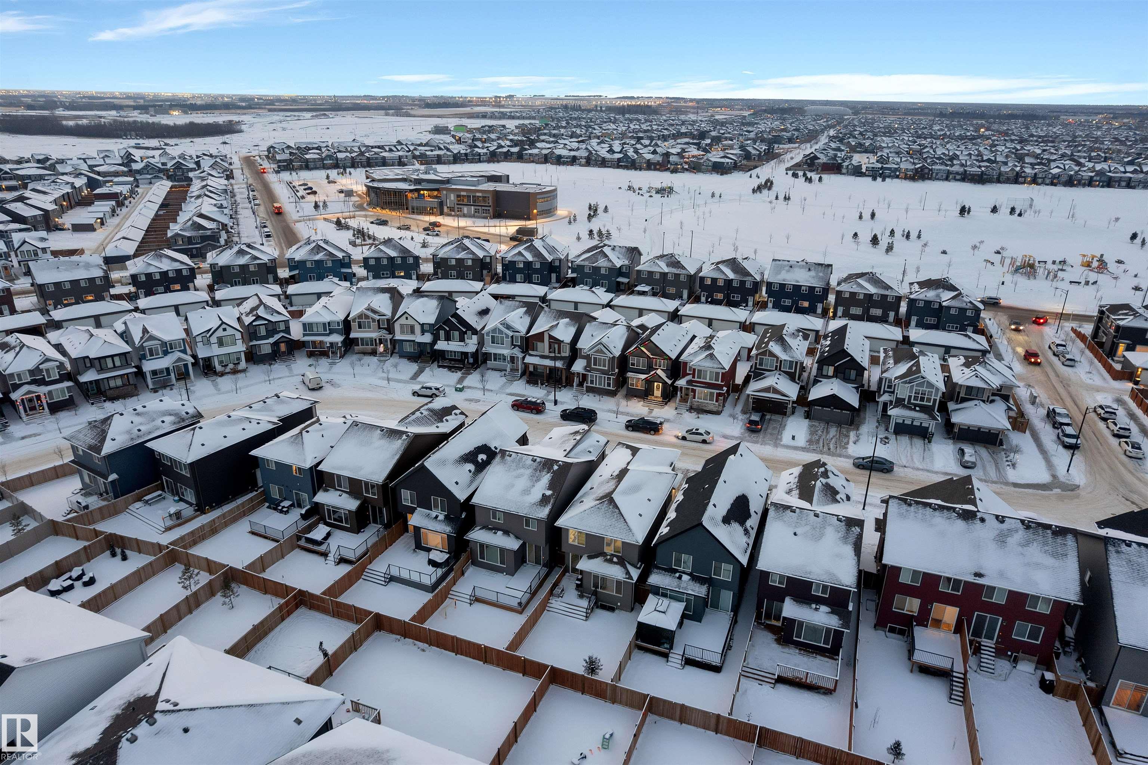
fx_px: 701
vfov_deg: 57.2
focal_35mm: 22
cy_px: 382
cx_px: 574
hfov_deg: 78.6
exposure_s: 1/15
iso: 120
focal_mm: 8.38
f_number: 2.4
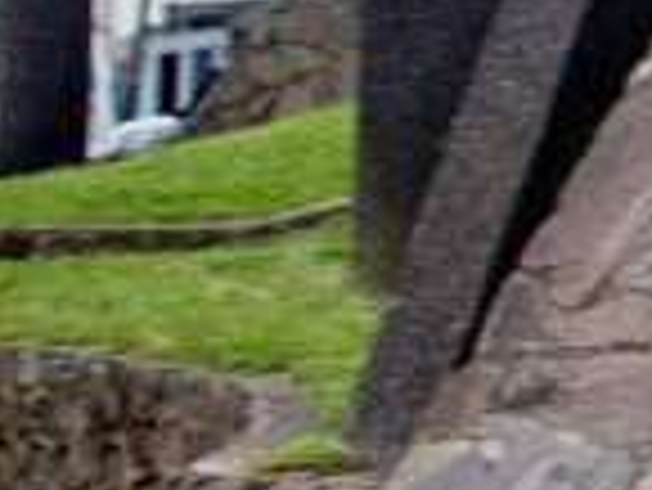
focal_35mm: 257
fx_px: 4845
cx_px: 2313
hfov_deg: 6.6
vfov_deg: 5.7
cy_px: -503
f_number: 4.5
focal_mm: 6
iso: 100
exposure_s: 1/70
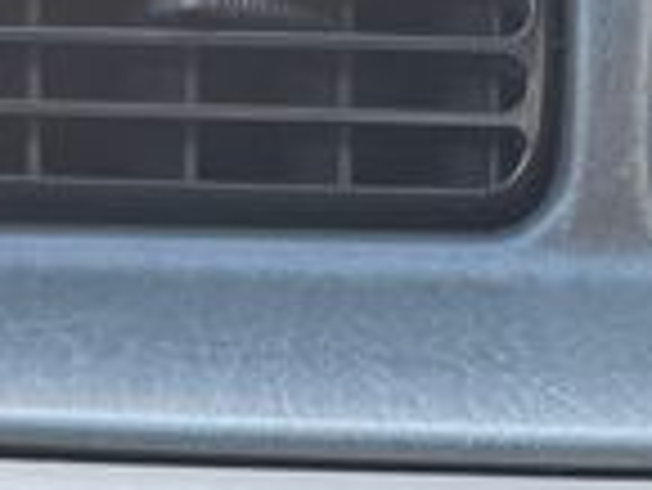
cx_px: 576
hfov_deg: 10.7
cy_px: 1025
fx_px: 3450
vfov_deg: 7.7
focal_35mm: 183
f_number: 1.6
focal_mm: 5.1
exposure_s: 1/121
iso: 80
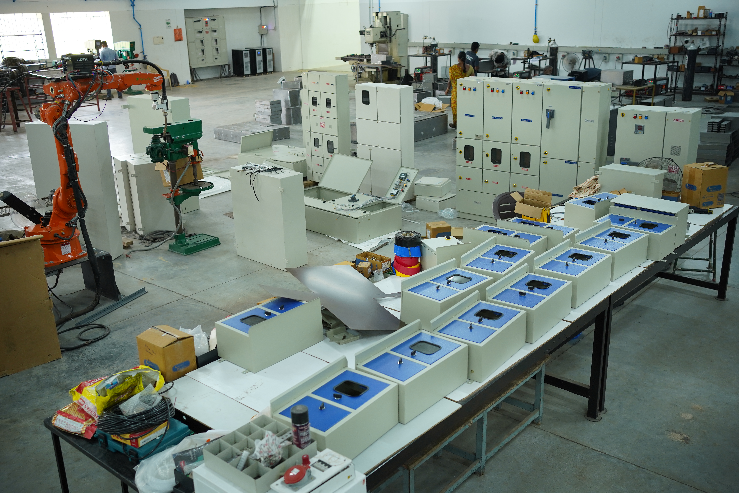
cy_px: 246
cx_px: 370
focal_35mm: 35
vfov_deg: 37.9
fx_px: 718
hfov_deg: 54.4
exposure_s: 1/125
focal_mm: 35
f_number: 3.2
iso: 800
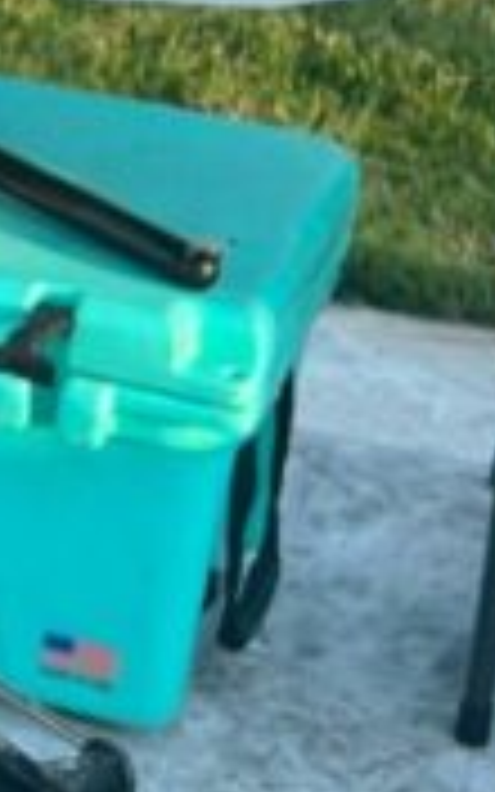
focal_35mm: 160
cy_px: -54
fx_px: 3454
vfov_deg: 12.9
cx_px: -880
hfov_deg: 7.4
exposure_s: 1/243
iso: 40
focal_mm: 5.7
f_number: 1.5
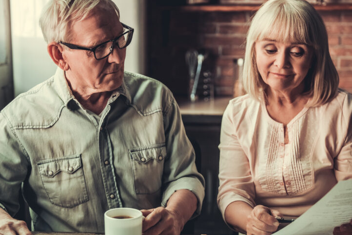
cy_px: 139
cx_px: 199
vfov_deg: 18.4
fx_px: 723
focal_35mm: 74
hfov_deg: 27.3
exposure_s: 1/200
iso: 800
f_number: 2.8
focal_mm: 52
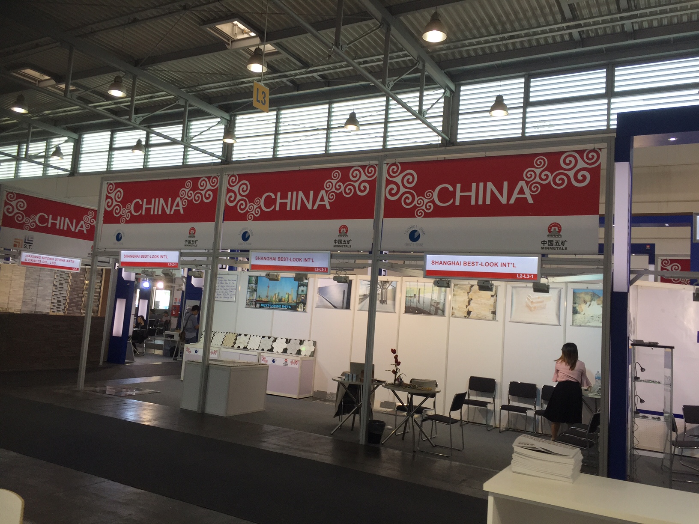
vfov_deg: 48.2
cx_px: 350
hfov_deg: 61.7
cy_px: 262
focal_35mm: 29
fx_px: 586
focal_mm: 4.15
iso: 40
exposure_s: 1/100
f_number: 2.2
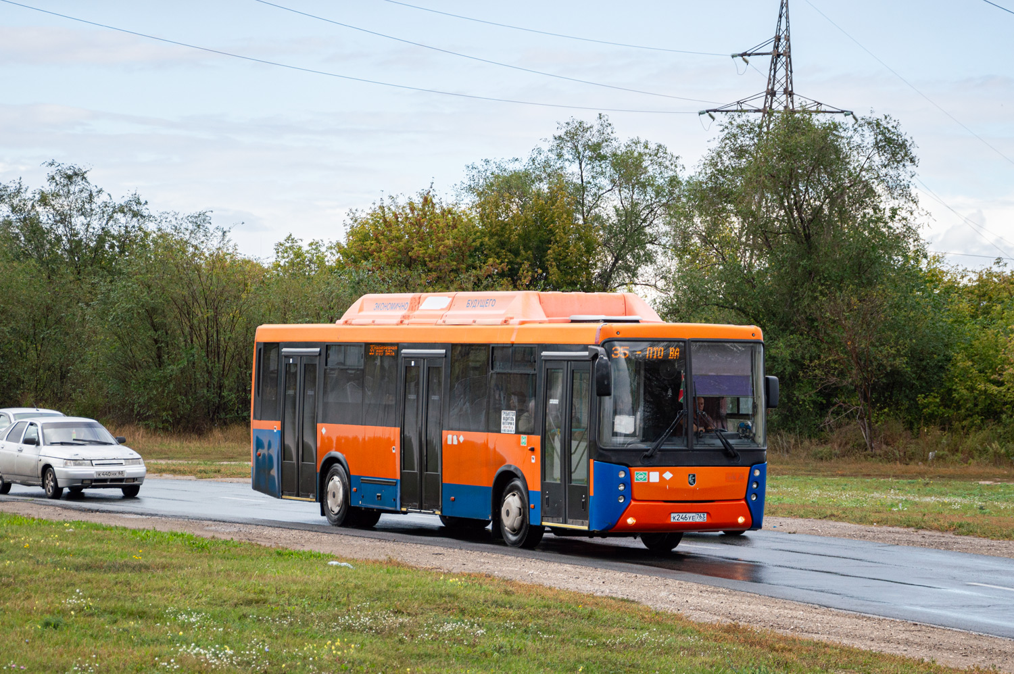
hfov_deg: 19.5
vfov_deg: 13.0
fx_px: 2955
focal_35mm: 105
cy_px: 337
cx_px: 507
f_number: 5.6
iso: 200
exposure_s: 1/400
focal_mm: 70
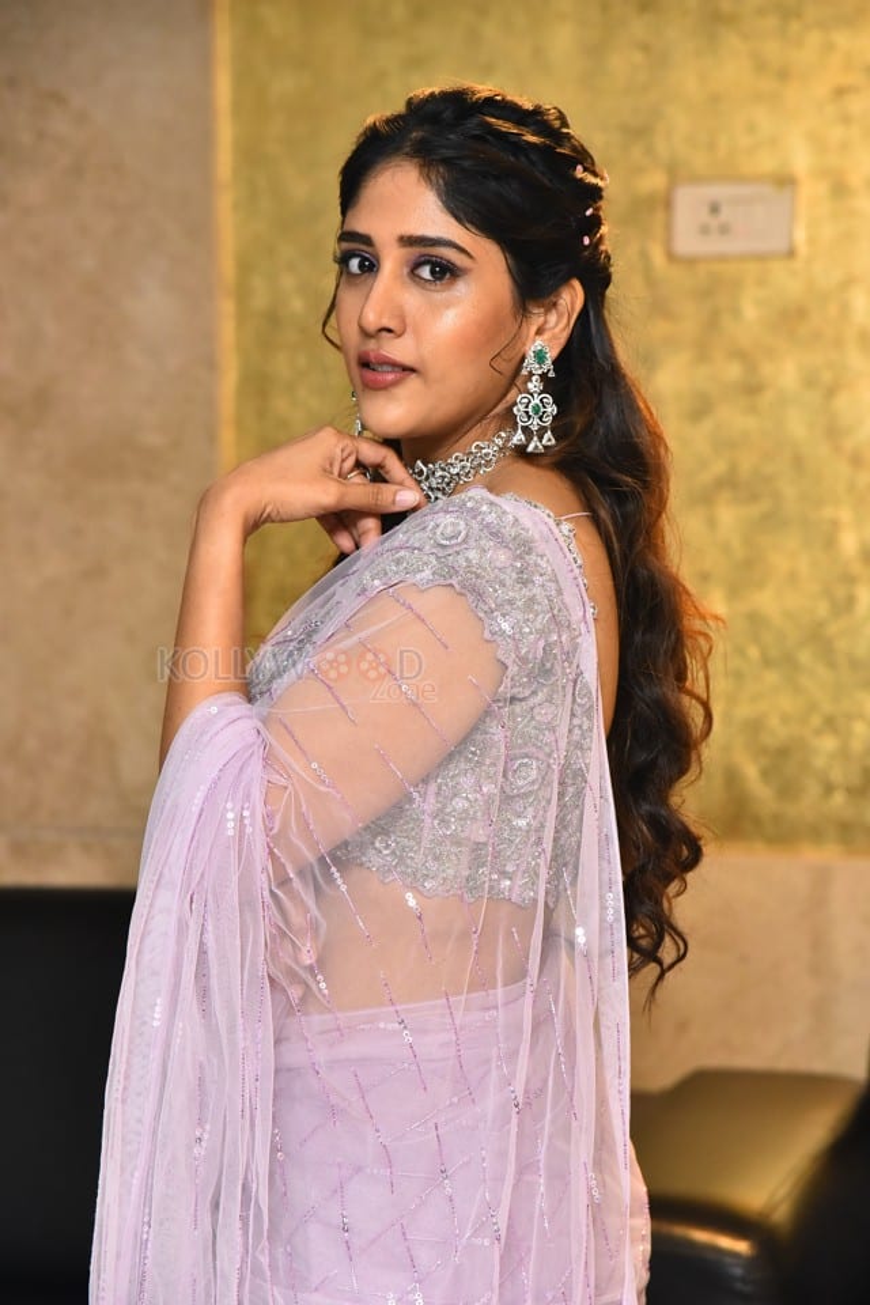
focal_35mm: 120
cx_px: 435
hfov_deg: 11.4
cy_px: 652
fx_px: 4350
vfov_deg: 17.1
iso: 3200
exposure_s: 1/100
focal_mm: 120
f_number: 5
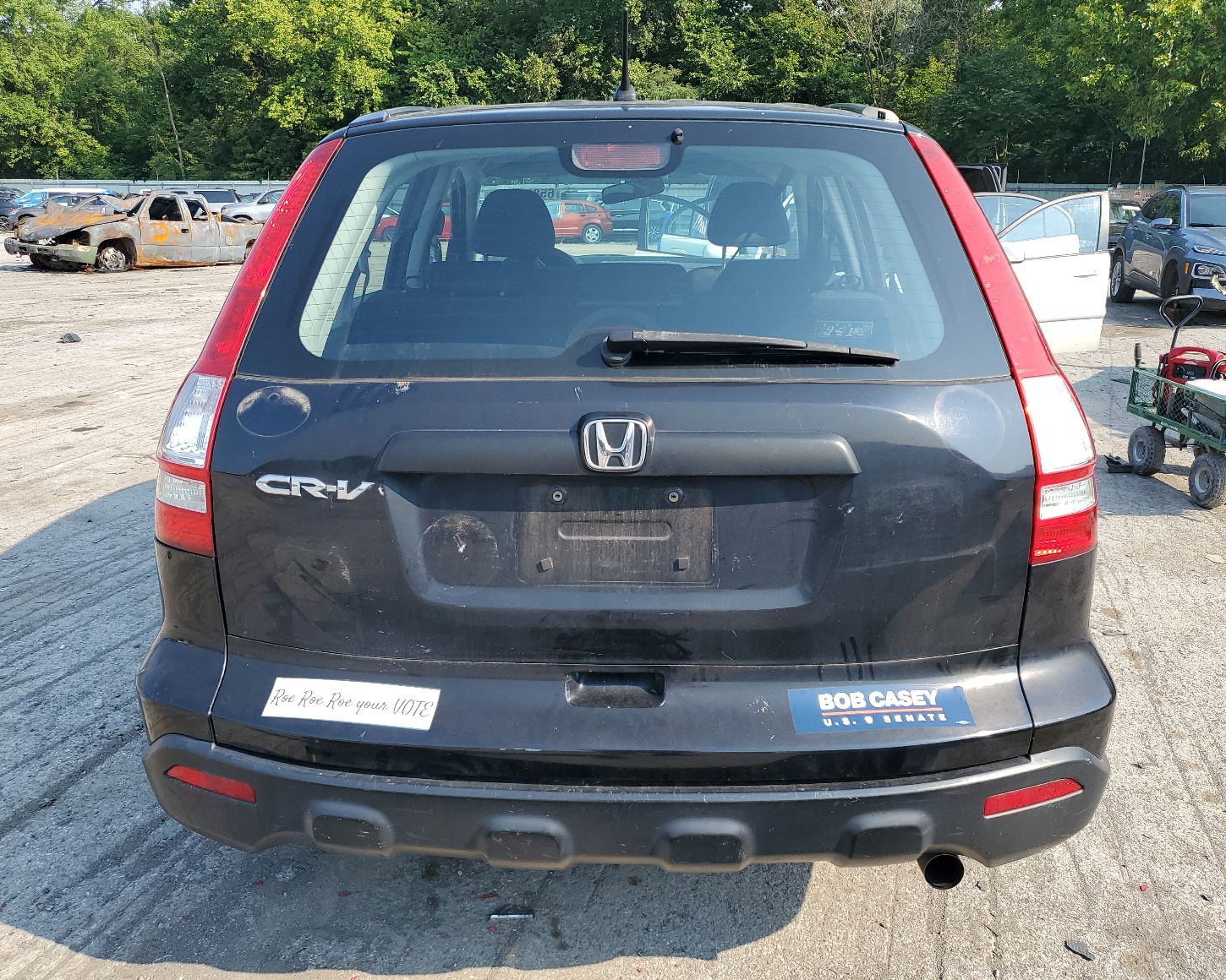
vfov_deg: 51.5
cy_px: 492
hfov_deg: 62.2
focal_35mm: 28
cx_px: 594
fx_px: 1016
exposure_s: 1/1250
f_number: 1.5
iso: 50
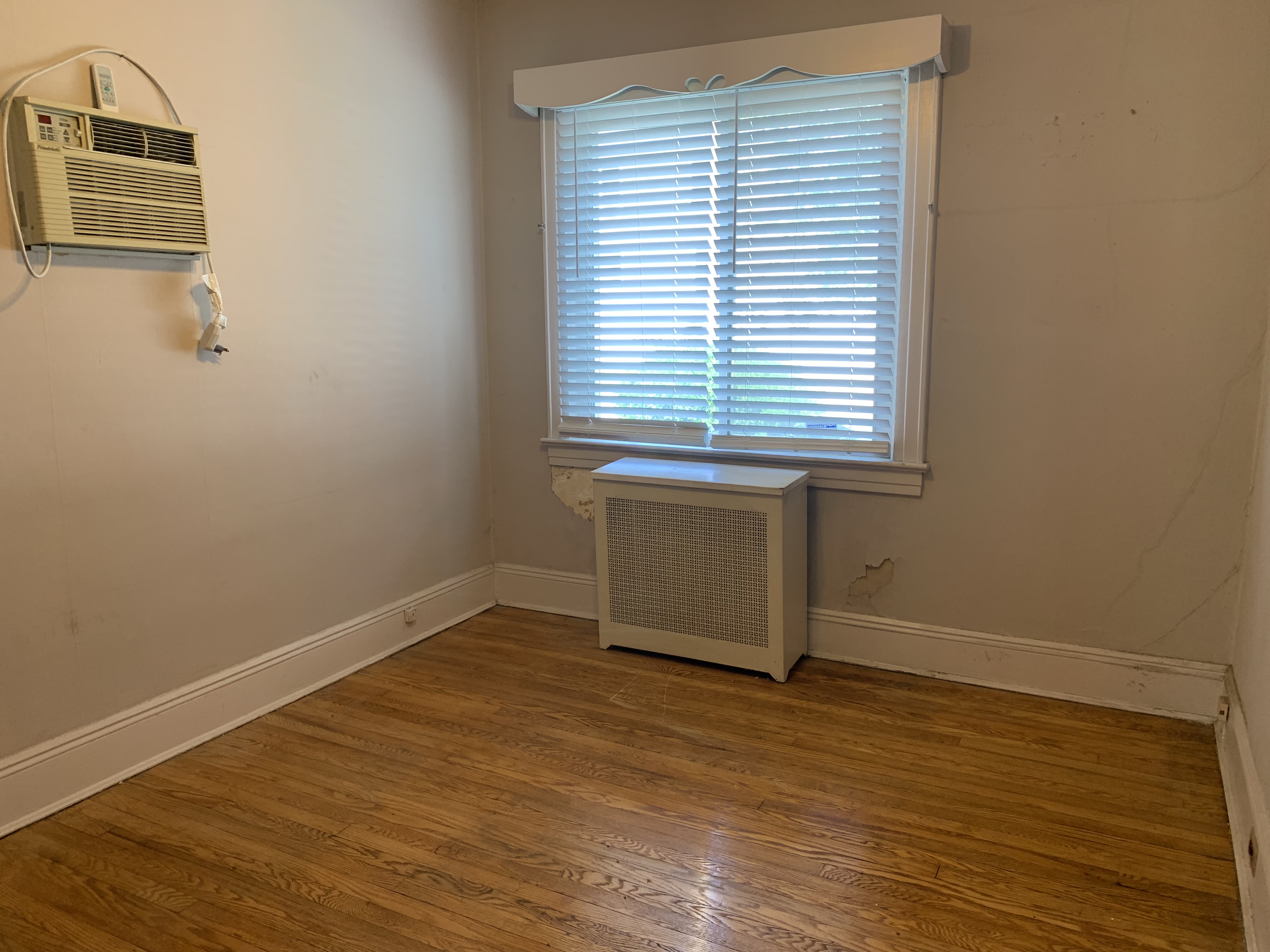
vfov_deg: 53.1
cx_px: 635
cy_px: 476
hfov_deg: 67.3
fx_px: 954
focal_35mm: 26
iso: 64
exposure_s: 1/60
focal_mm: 4.25
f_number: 1.8
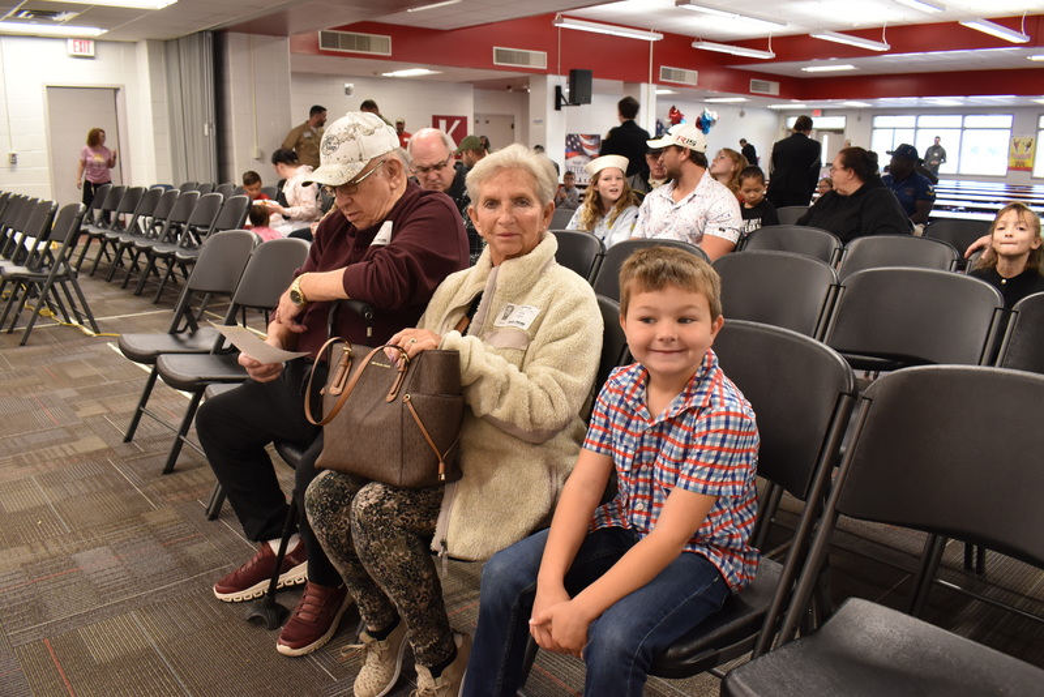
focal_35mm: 27
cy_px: 348
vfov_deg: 48.0
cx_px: 522
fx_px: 783
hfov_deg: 67.4
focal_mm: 18
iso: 720
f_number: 7.1
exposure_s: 1/30
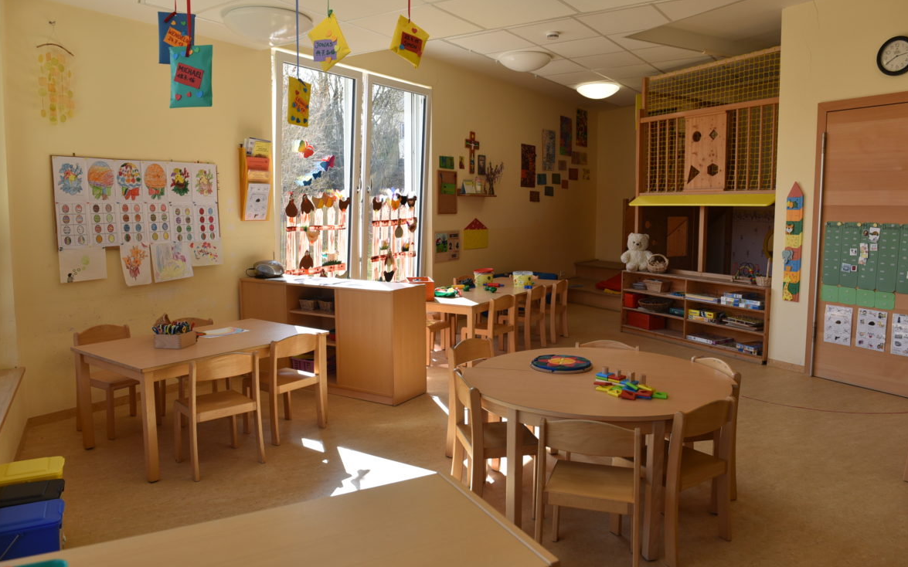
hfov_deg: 72.6
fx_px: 619
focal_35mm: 25
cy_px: 271
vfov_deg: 49.2
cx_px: 460
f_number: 6.3
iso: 400
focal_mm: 24
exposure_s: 1/160
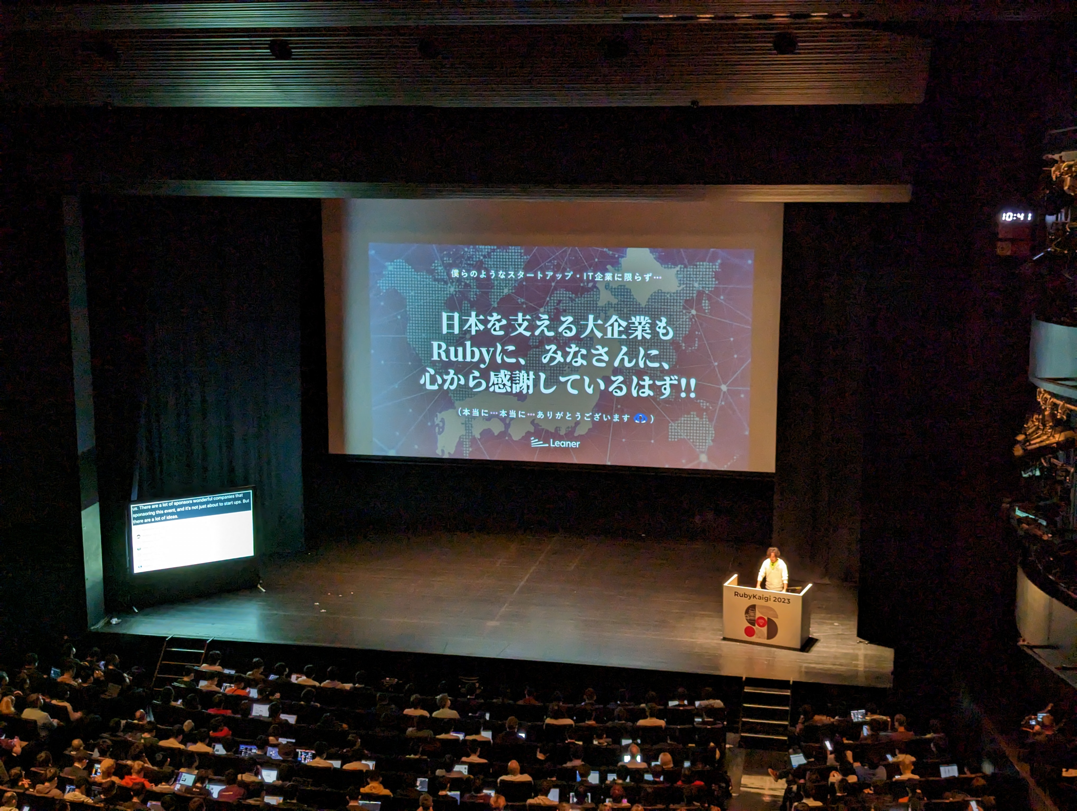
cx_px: 538
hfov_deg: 39.6
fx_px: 1496
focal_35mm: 48
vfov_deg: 30.3
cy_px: 406
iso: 335
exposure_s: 1/40
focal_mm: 6.81
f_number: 1.85
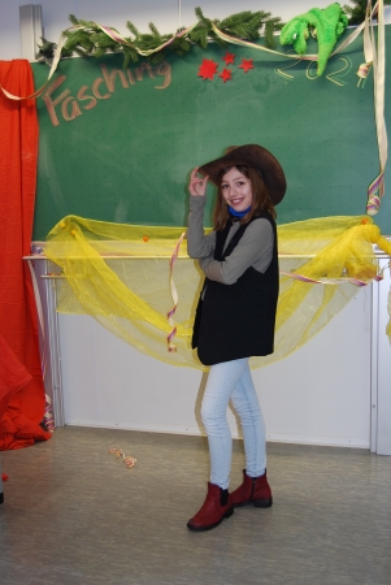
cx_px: 196
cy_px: 292
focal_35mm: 42
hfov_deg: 32.0
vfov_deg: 46.4
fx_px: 683
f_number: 4.2
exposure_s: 1/60
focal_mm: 28
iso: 200
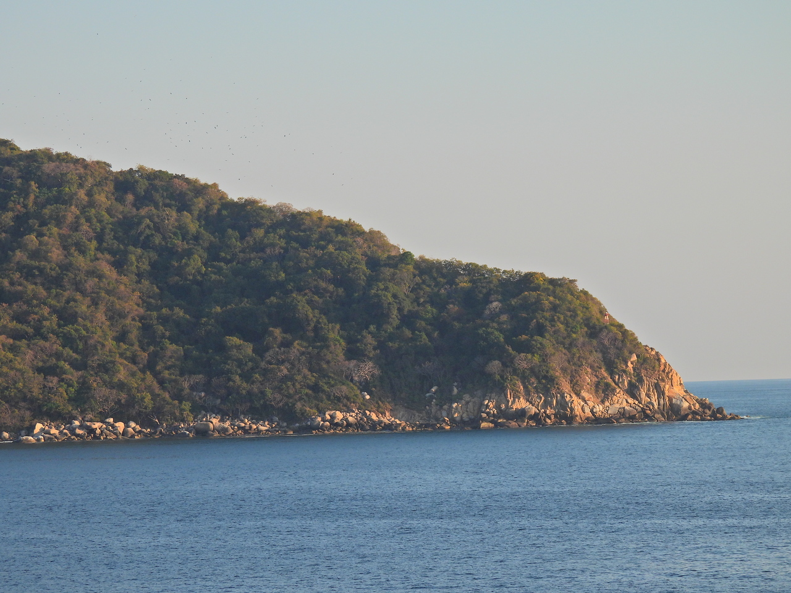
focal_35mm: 170
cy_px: 296
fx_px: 3885
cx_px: 396
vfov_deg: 8.7
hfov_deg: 11.6
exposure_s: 1/640
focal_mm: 30.3
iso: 100
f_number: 4.5
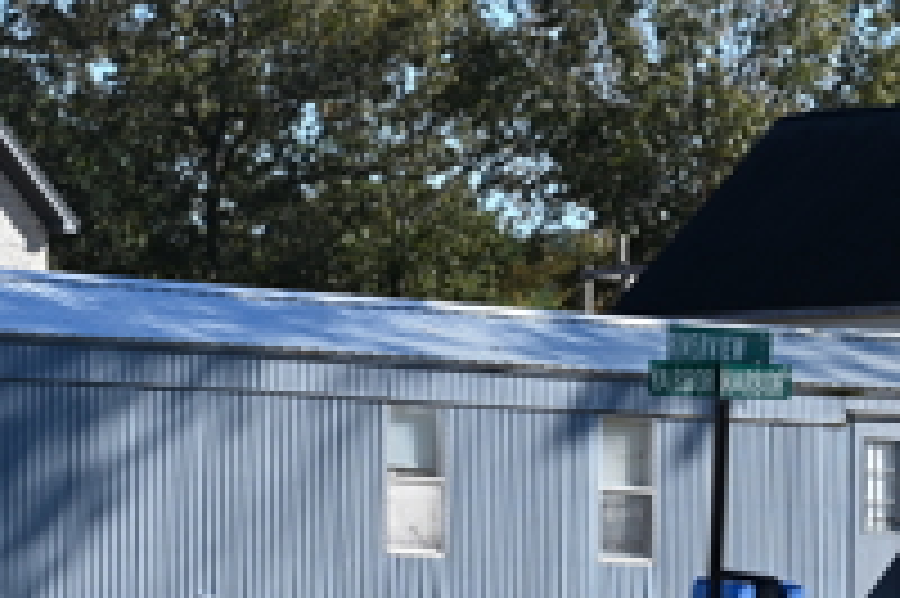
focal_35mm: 236
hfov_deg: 8.7
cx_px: 284
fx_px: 5895
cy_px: 508
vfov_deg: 5.8
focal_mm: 70
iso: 100
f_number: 6.3
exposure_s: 1/320
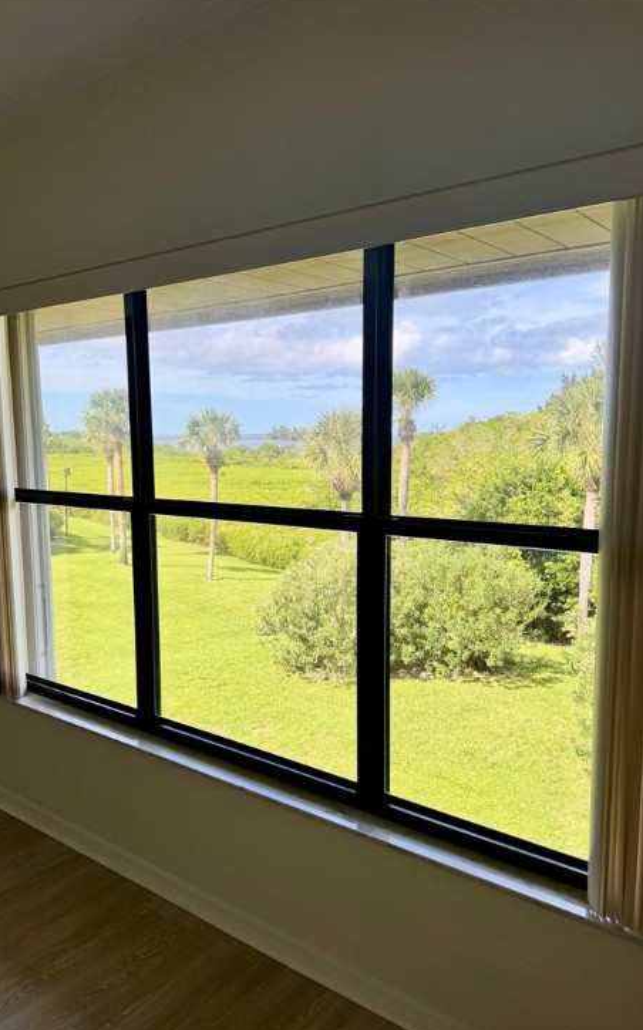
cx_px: 292
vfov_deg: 68.4
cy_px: 536
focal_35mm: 27
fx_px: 758
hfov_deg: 45.9
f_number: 1.78
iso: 80
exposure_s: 1/1285
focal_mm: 6.76
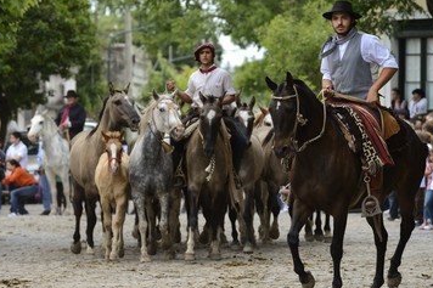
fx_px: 2837
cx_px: 218
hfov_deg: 8.7
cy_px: 151
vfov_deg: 5.8
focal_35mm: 236
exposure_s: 1/800
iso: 400
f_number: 5.6
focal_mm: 200
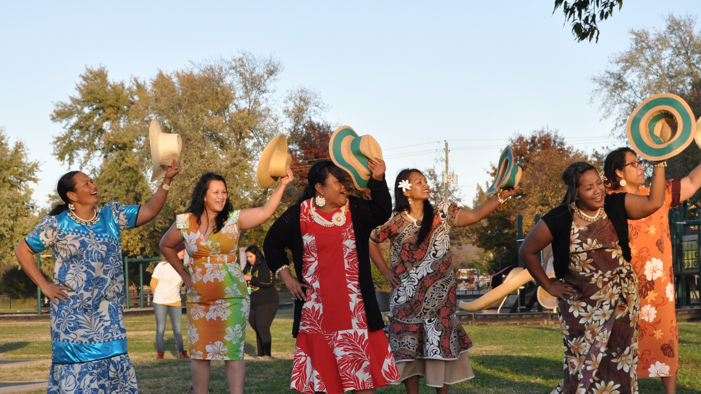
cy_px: 211
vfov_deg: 13.8
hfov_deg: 24.3
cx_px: 354
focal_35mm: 88
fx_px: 1627
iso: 800
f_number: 10
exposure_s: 1/400
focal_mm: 55
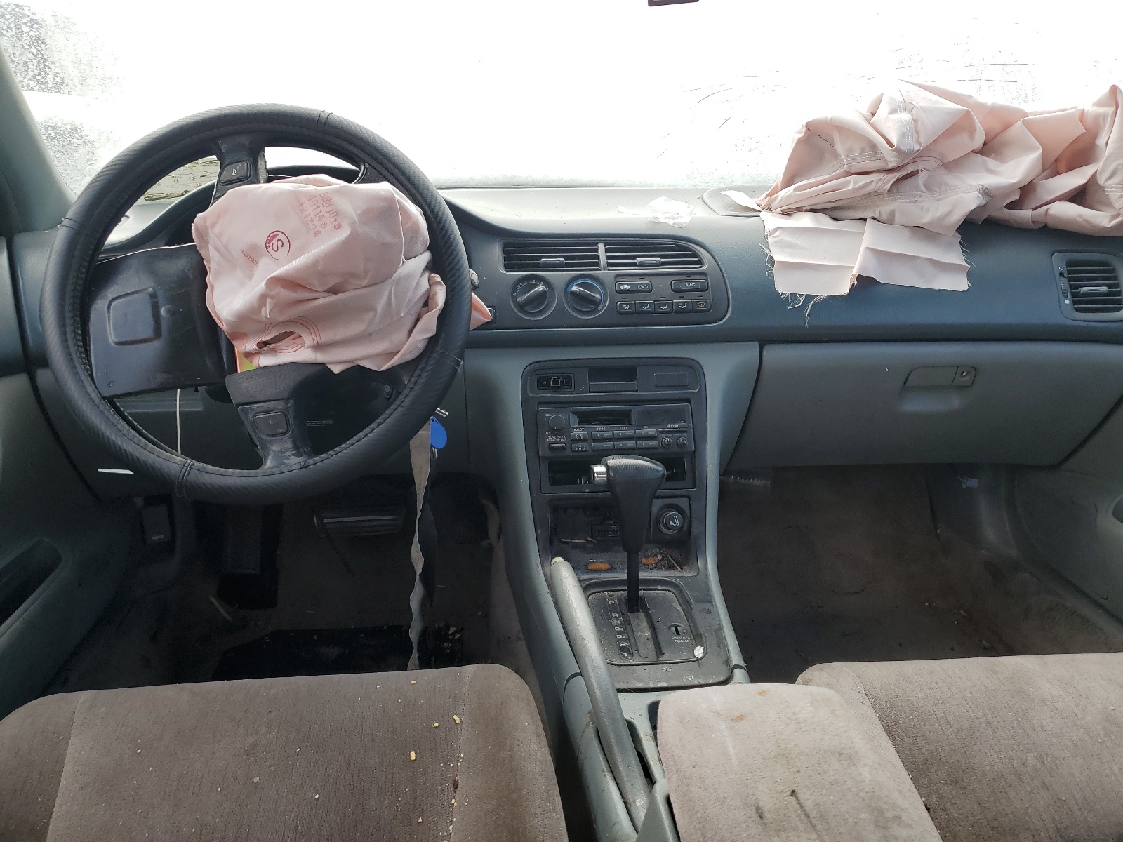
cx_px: 562
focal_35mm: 26
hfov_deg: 67.3
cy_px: 421
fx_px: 843
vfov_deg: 53.1
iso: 50
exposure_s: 1/500
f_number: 1.5
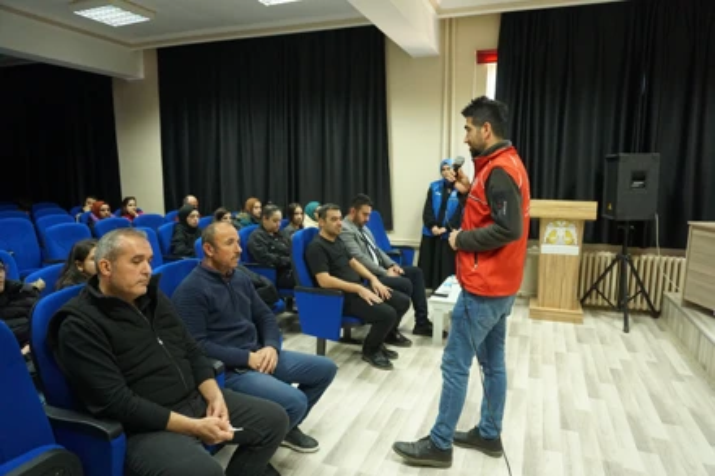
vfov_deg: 53.1
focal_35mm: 24
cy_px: 238
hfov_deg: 73.8
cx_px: 358
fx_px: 476
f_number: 3.5
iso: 3200
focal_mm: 16
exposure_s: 1/100
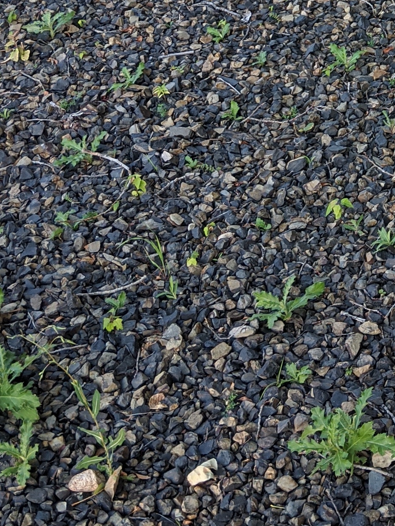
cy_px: -98
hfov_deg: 16.1
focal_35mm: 88
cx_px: 469
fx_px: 1339
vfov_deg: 20.8
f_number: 1.8
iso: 38
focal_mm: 4.44
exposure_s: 1/125
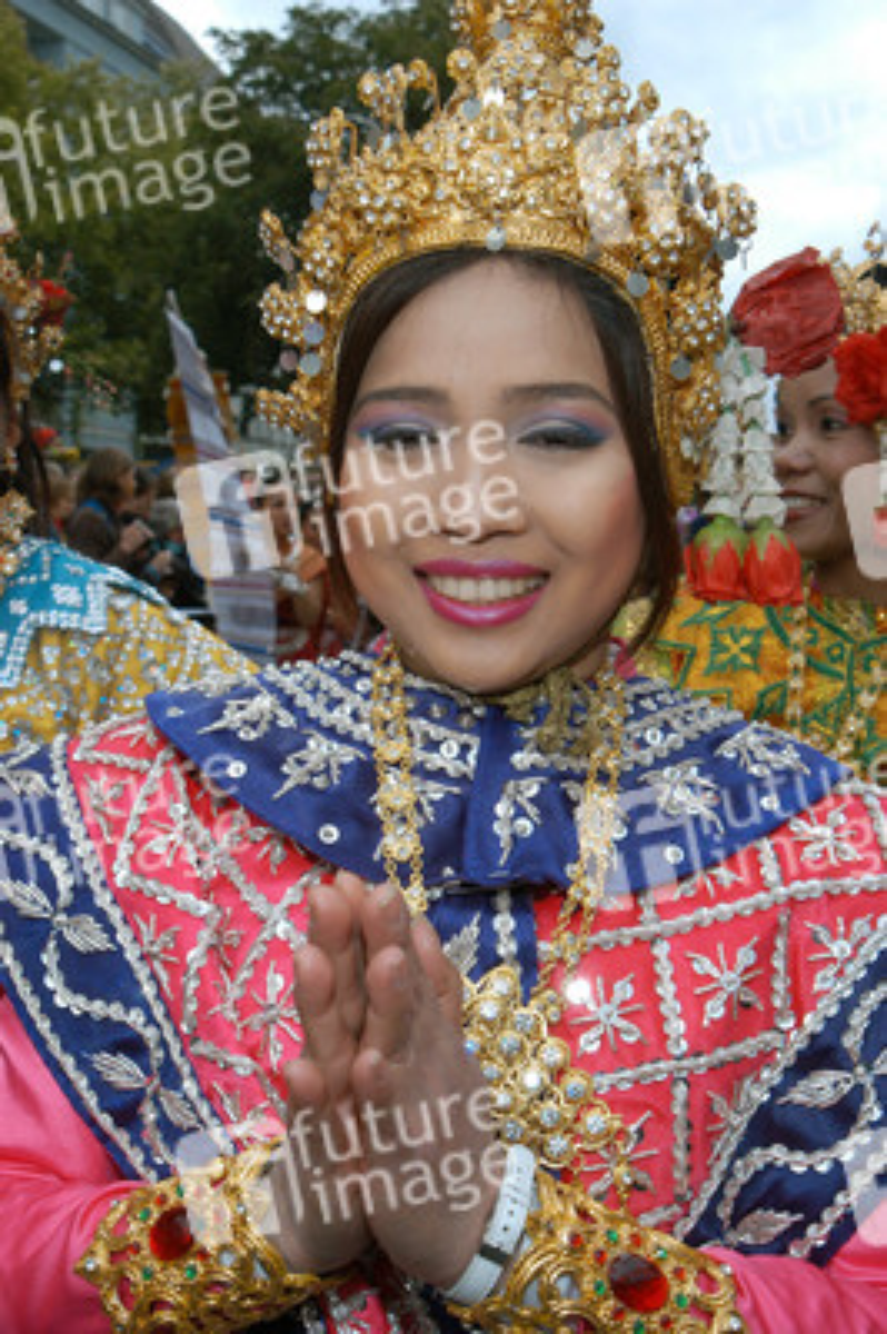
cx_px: 444
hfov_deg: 26.4
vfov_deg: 38.9
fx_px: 1888
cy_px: 667
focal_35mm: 51
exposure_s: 1/160
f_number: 9
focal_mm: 34
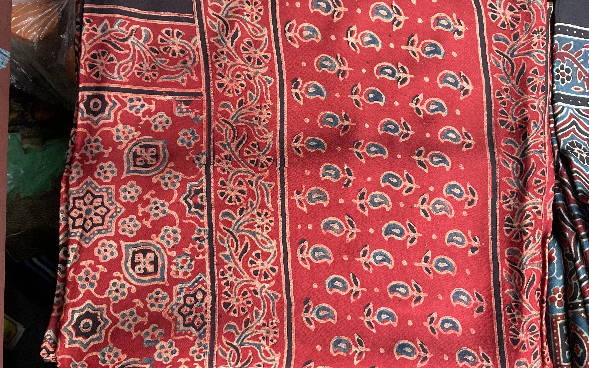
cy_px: 177
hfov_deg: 61.2
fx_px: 498
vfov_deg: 40.6
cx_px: 294
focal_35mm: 31
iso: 64
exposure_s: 1/100
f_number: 1.8
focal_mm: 3
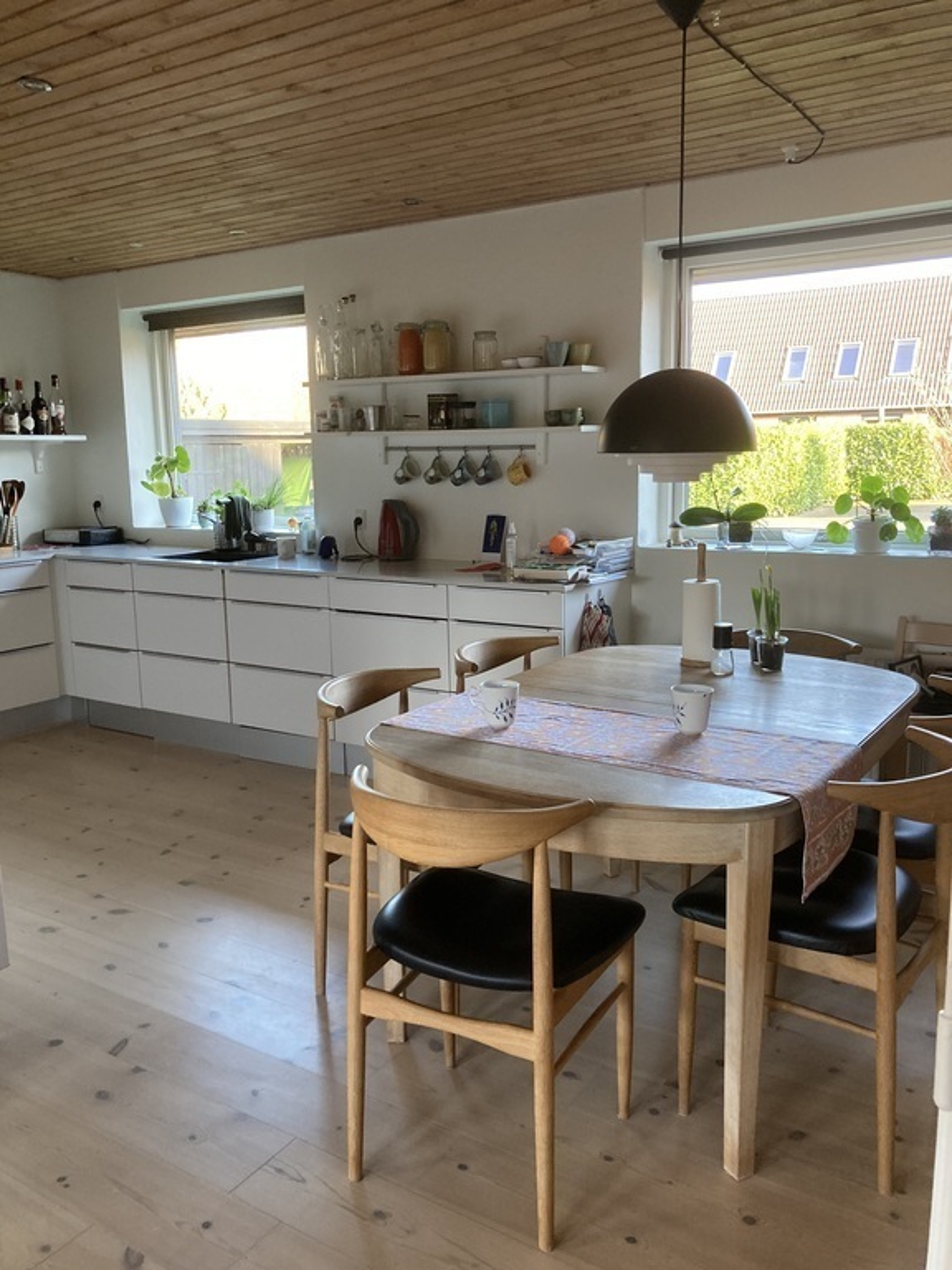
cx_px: 476
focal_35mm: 28
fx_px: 1027
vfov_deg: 63.4
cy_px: 635
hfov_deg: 49.7
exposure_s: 1/60
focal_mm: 3.99
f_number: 1.8
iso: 200
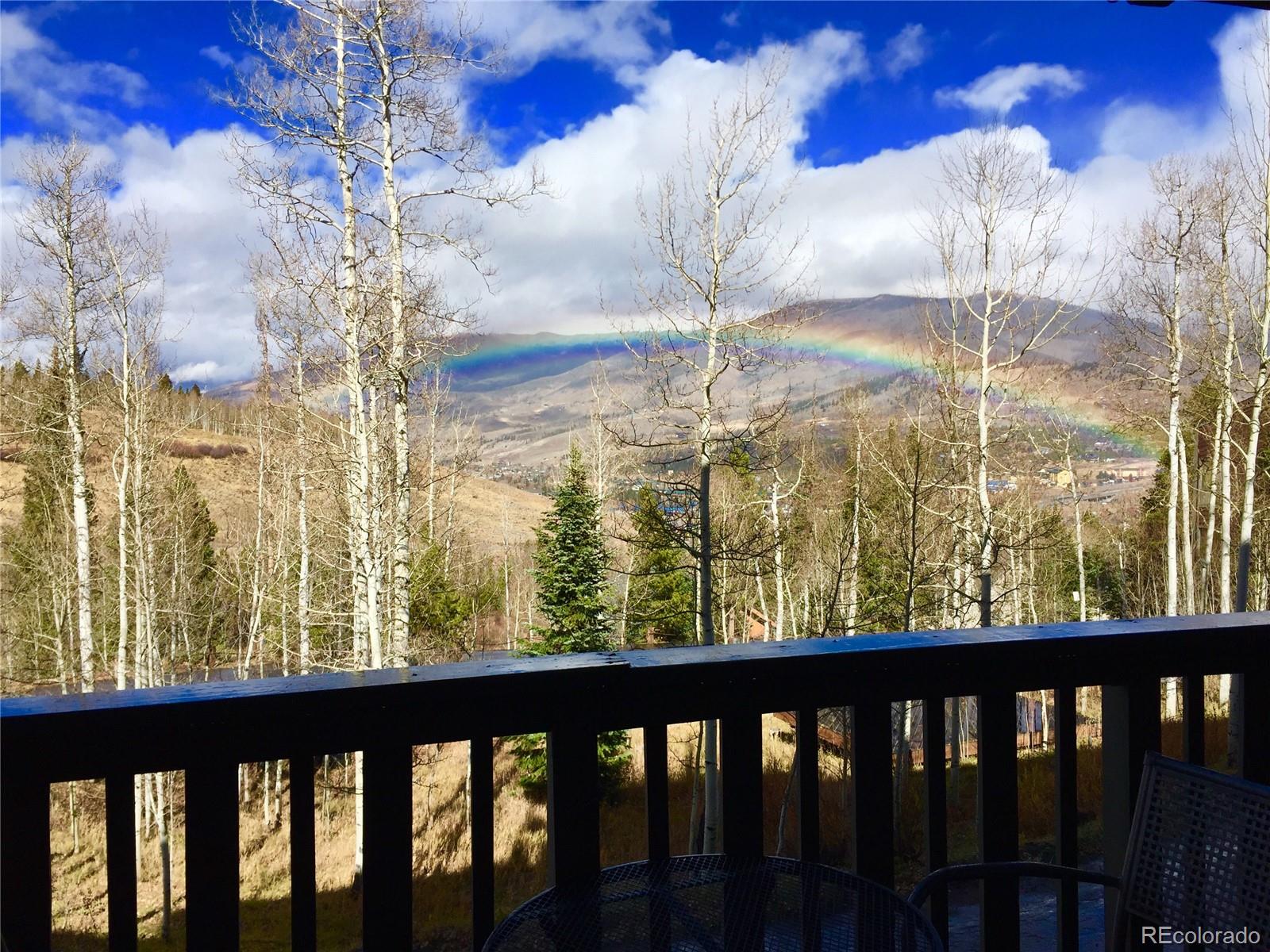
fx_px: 1064
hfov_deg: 61.7
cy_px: 476
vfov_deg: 48.2
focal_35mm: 29
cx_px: 635
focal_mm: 4.15
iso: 32
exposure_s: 1/2475
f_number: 2.2
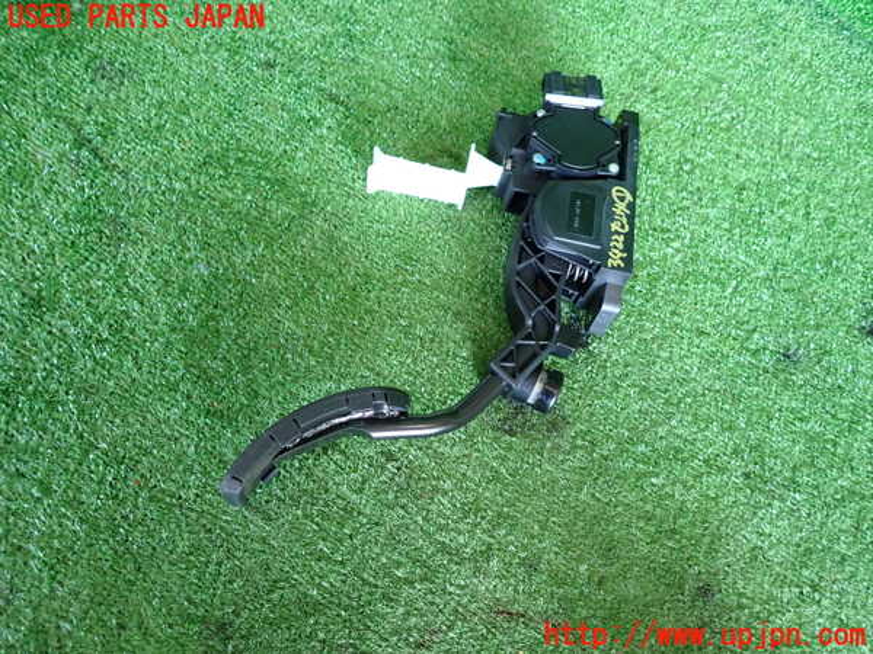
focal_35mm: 25
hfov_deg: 69.4
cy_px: 327
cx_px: 436
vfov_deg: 54.9
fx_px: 630
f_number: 2
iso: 200
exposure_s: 1/40
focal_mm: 4.5
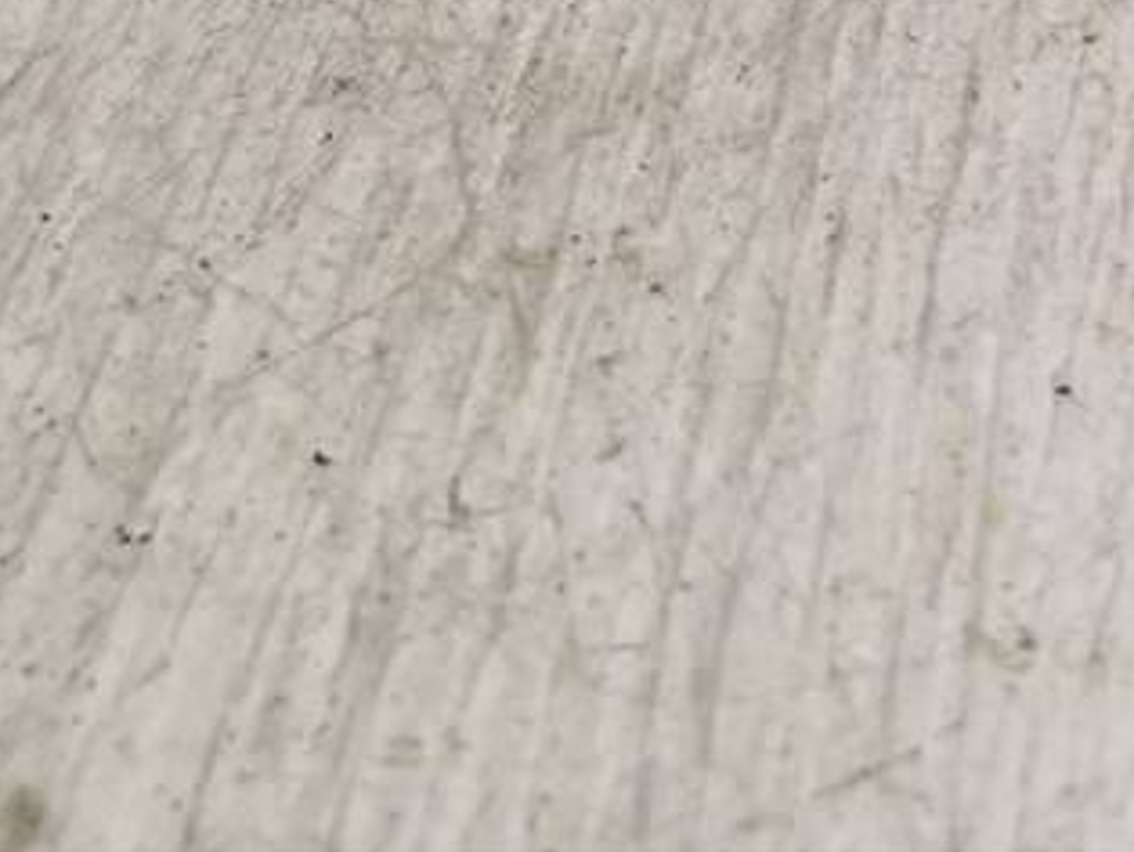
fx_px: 2885
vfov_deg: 15.2
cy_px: -516
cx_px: 1488
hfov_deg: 20.3
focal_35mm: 88
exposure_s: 1/50
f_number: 1.8
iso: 80
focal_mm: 3.95
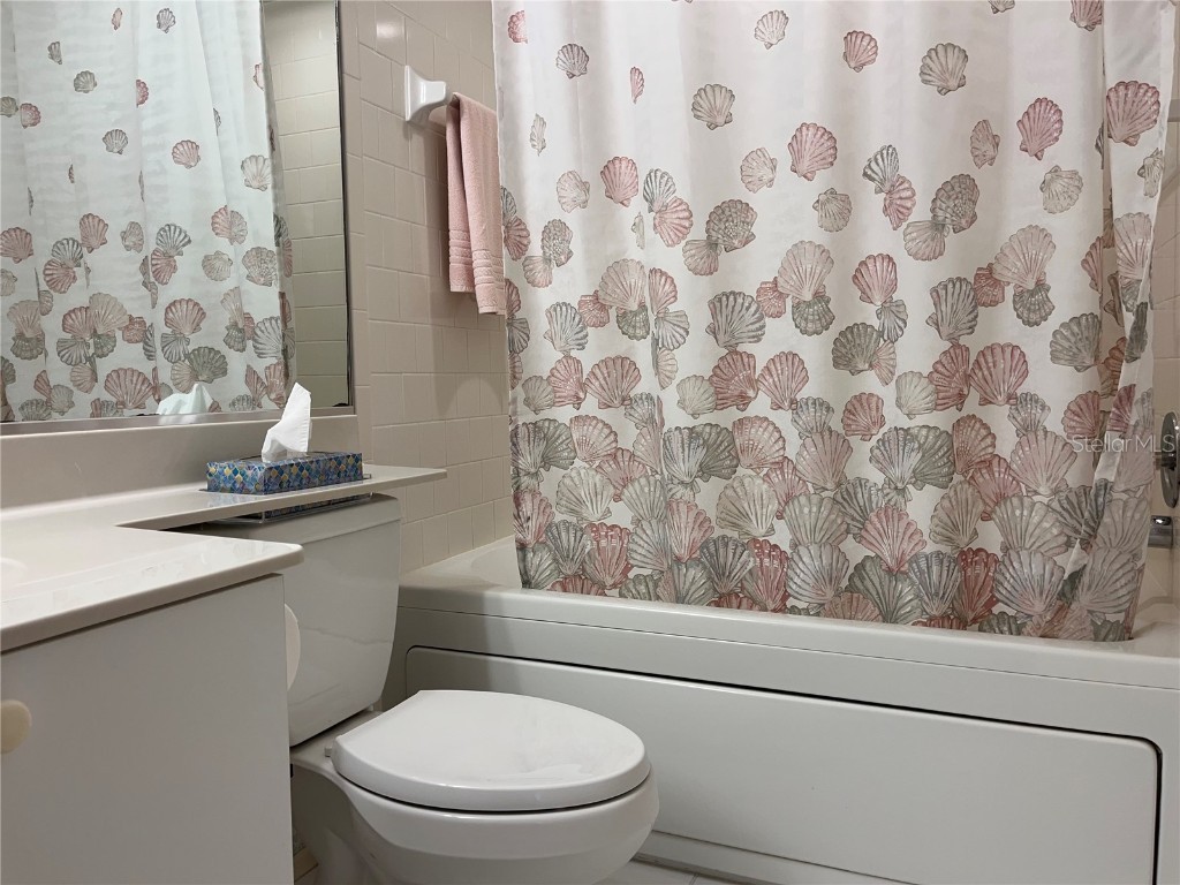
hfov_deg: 67.3
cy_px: 442
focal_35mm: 26
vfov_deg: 53.1
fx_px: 886
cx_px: 590
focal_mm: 5.1
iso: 40
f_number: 1.6
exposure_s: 1/120
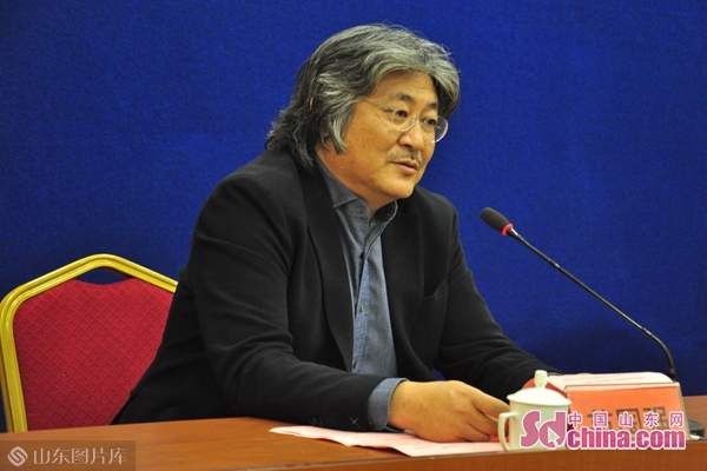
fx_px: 2062
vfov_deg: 13.0
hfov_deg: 19.5
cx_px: 354
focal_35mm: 105
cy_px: 236
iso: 1400
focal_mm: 70
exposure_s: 1/30
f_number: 5.3
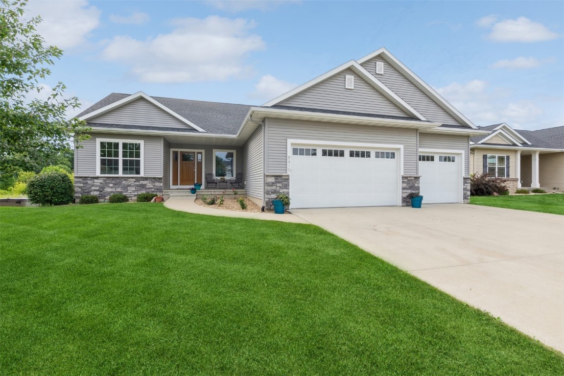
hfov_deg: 100.4
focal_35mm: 15
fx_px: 235
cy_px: 188
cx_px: 282
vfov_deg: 77.3
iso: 200
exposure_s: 1/160
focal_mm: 10
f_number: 8
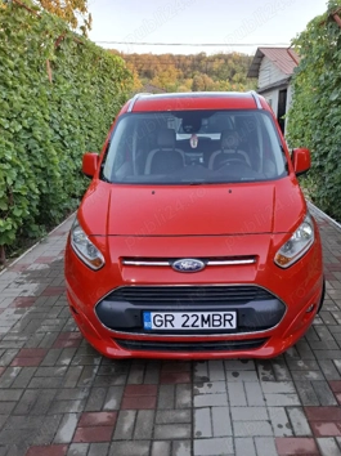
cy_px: 232
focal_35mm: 26
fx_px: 342
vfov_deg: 67.3
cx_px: 190
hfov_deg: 52.9
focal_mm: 5.54
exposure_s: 1/100
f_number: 1.8
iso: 100
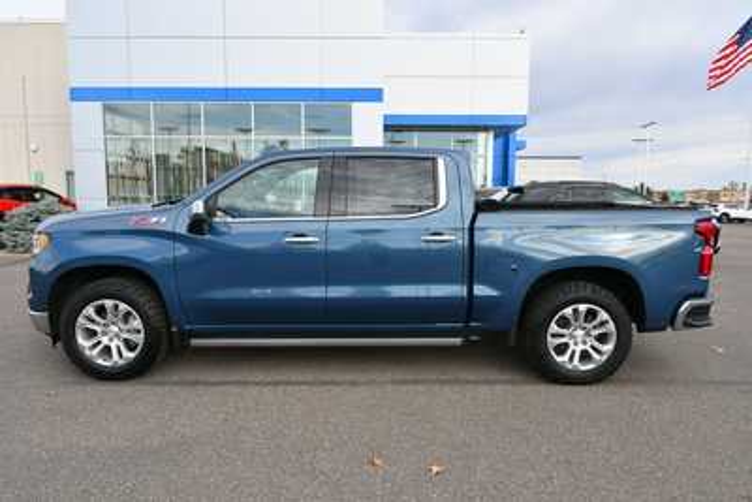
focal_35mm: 24
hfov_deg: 73.7
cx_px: 376
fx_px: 501
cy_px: 251
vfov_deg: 53.2
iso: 200
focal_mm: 16
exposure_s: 1/250
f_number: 8
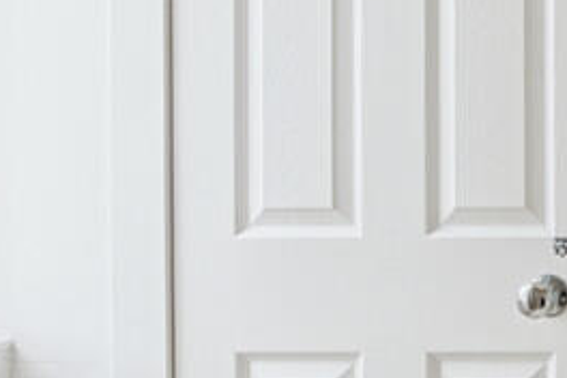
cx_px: 780
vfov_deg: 21.9
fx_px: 976
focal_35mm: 62
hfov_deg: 26.3
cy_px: 149
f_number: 8
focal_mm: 16
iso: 800
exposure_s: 1/100
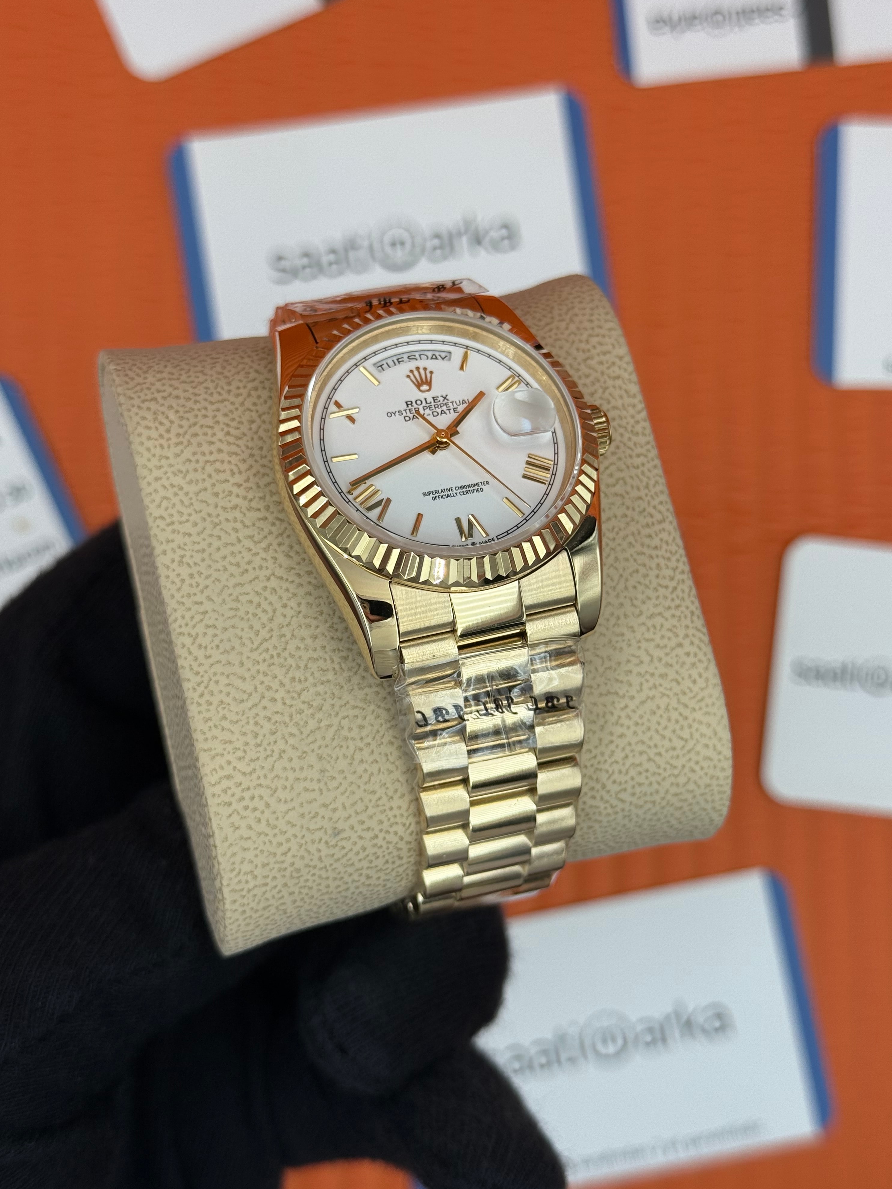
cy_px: 590
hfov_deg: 29.7
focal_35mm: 49
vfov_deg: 38.9
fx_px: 1684
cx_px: 440
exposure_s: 1/895
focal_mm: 6.76
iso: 64
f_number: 1.78
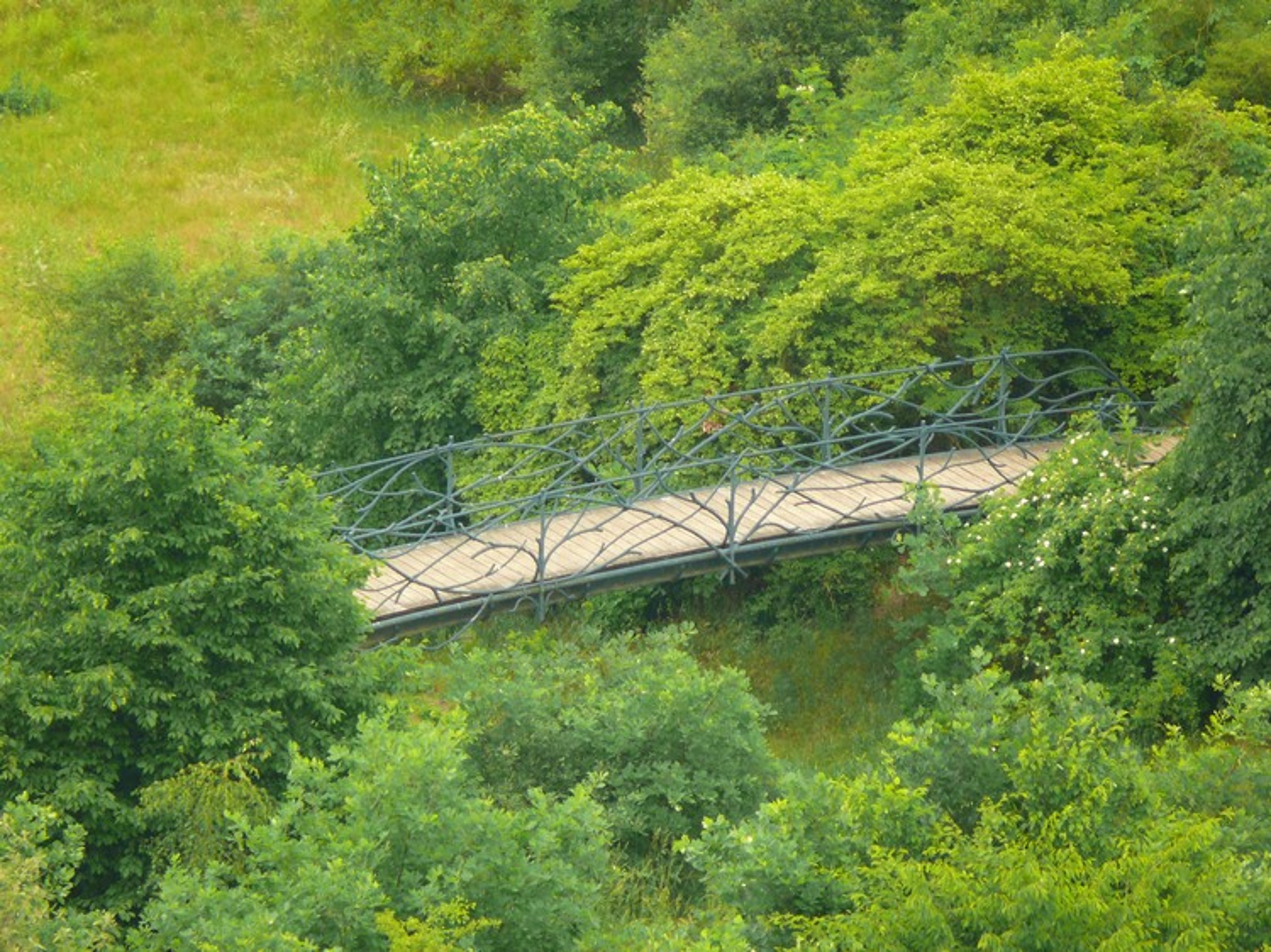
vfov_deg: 3.5
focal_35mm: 420
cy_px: 476
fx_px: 15416
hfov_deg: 4.7
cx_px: 636
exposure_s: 1/40
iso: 100
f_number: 3.7
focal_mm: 88.8
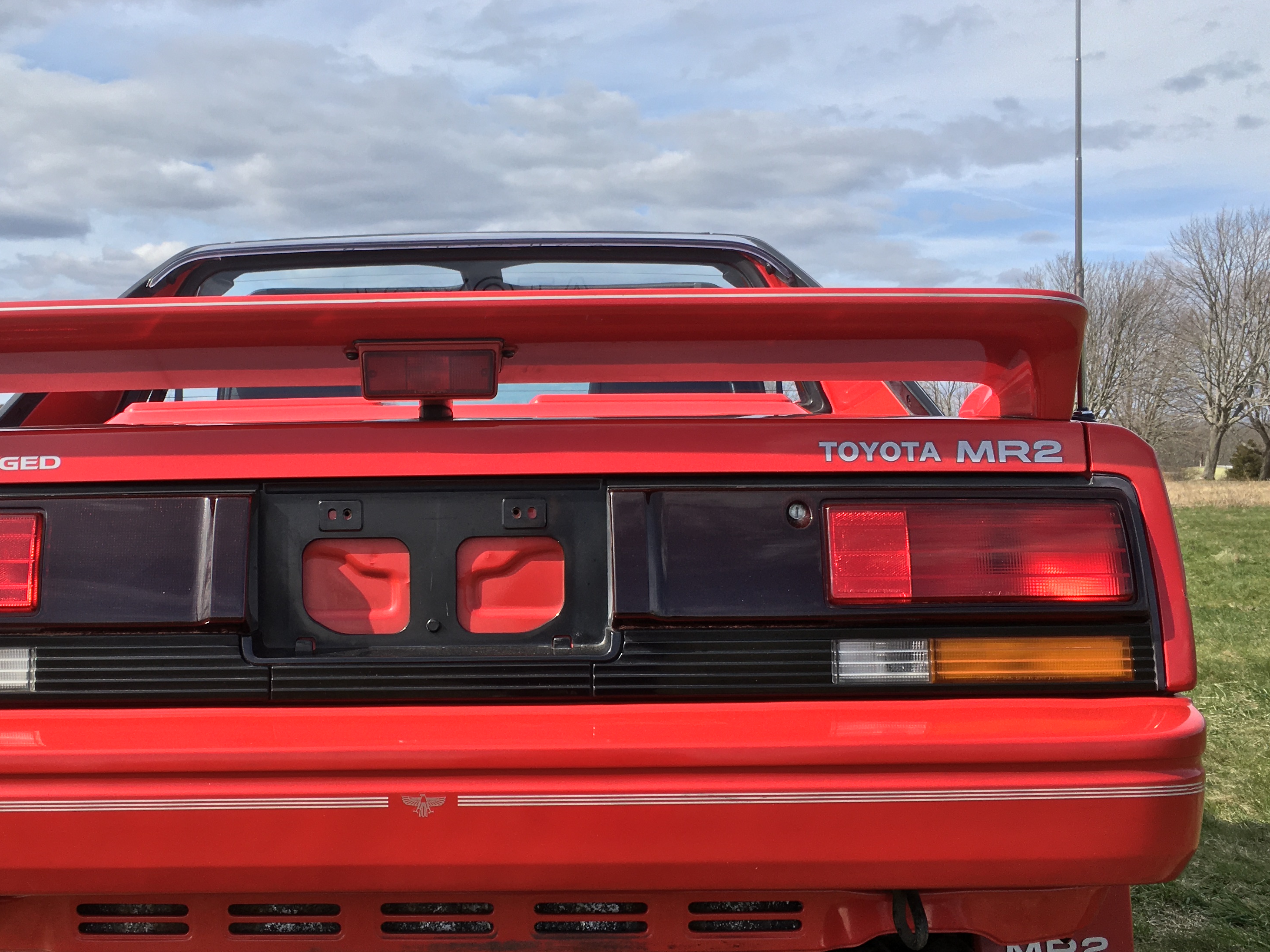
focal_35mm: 40
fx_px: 1467
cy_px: 593
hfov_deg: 46.5
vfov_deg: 35.8
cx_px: 491
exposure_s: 1/1538
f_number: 2.2
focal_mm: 4.15
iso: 25
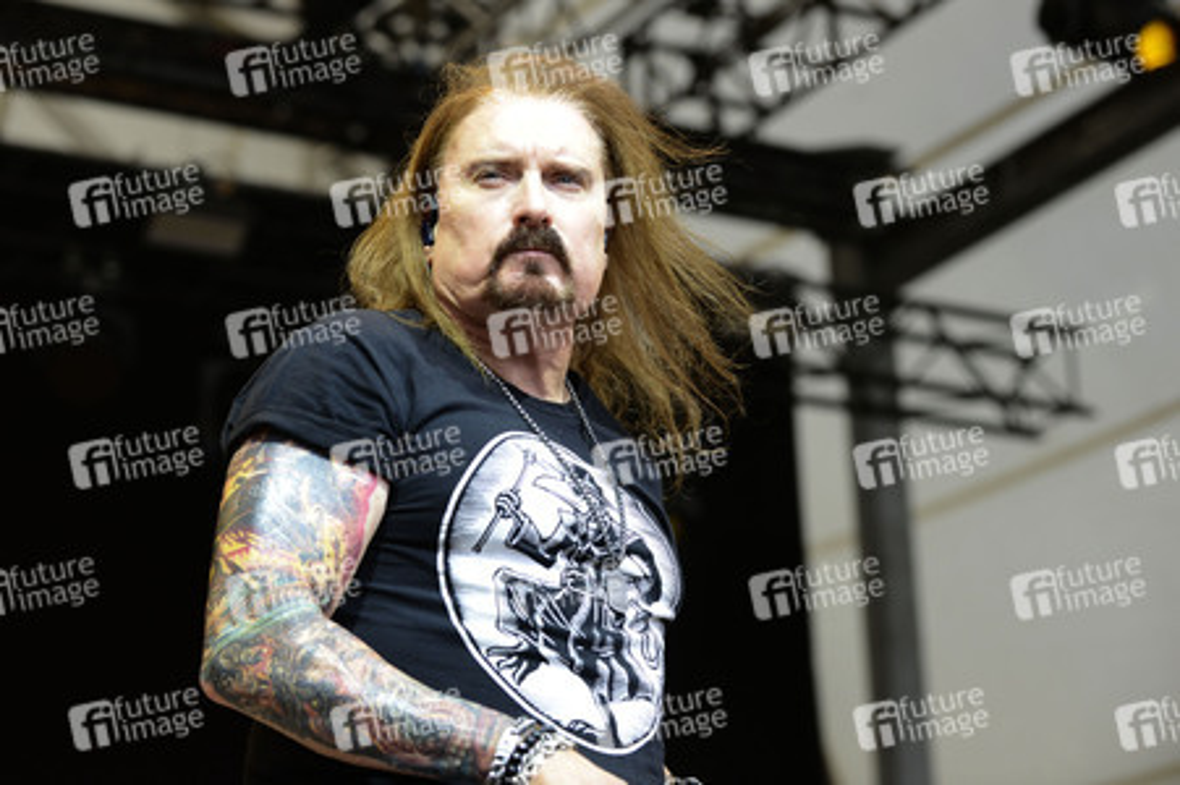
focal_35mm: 95
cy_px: 392
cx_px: 590
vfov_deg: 14.4
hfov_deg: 21.5
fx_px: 3112
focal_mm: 95
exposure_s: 1/640
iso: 1000
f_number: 4.5
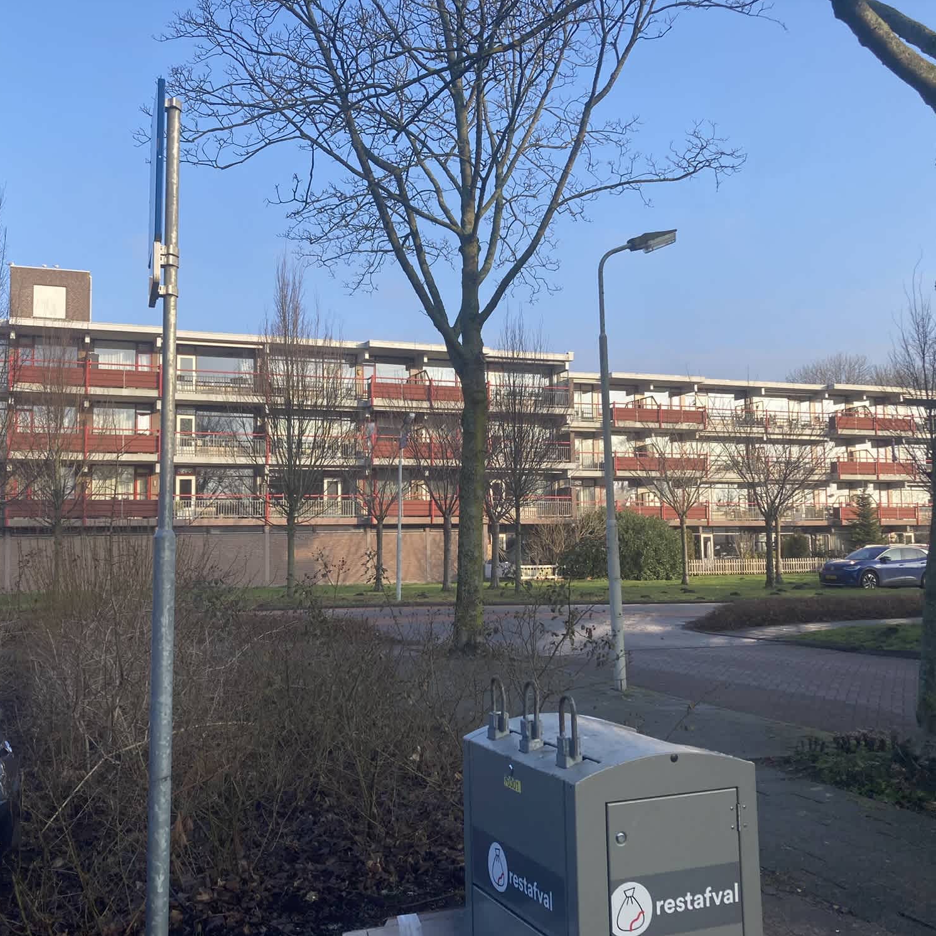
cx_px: 454
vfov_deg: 48.4
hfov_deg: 48.4
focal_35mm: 34
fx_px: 1040
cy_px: 480
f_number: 1.8
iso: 20
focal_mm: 4
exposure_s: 1/716
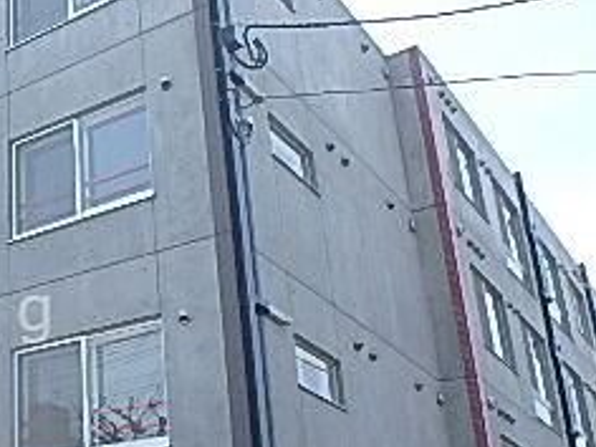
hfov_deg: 29.4
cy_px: 313
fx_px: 981
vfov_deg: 25.5
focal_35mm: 57
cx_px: -109
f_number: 3.5
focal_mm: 3.7
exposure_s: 1/640
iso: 125
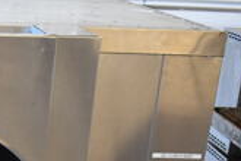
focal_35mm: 100
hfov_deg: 18.4
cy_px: 237
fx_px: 669
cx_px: -107
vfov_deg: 13.0
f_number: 3.5
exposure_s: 1/125
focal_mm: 18
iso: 1000
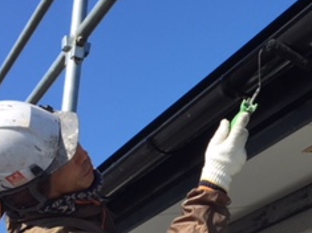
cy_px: 187
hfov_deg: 24.0
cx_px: 281
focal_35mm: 79
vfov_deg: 18.5
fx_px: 712
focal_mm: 4.15
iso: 32
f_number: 2.2
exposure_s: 1/1364
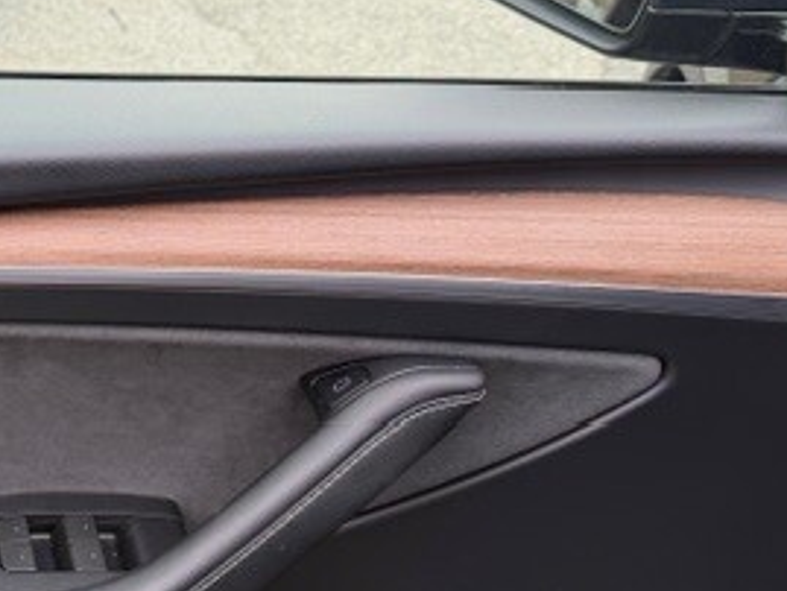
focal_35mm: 57
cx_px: -23
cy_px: 298
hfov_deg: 31.0
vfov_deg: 25.7
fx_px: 1296
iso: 50
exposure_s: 1/135
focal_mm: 6.76
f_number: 1.78
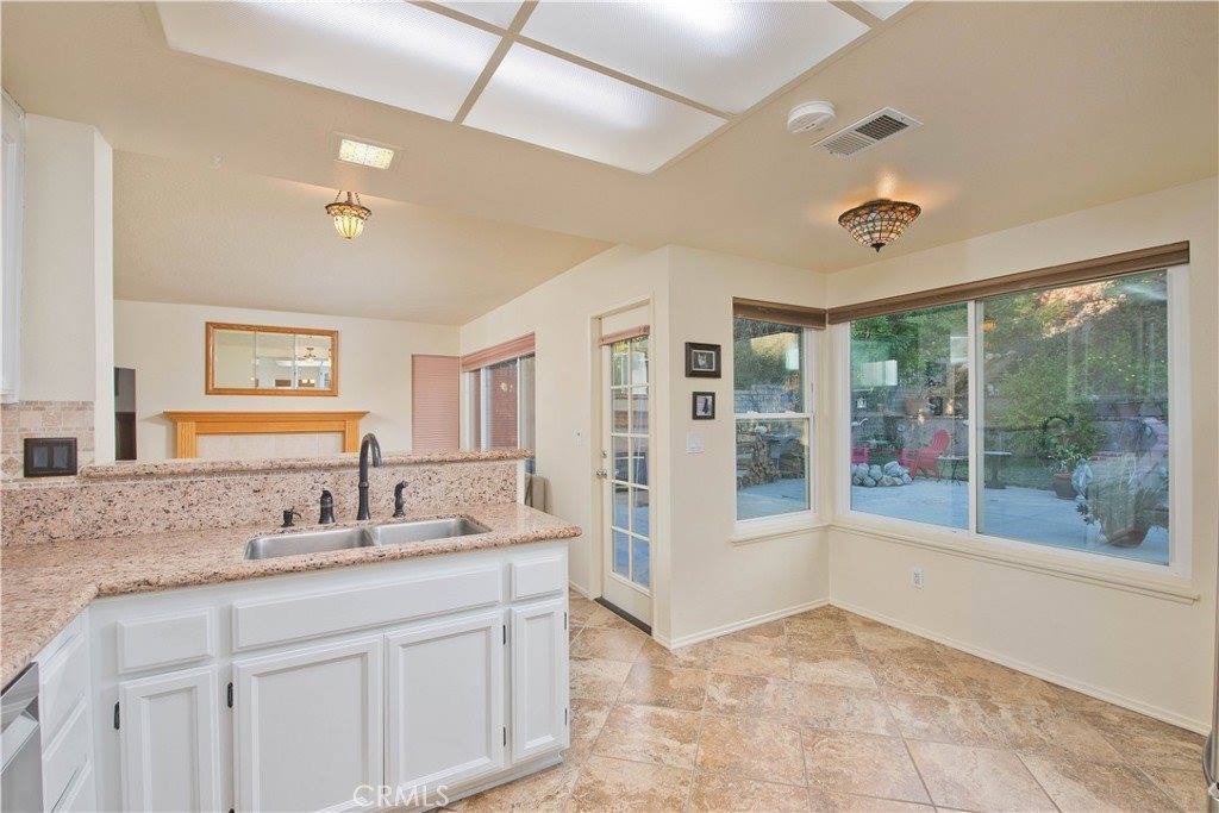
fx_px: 542
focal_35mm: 16
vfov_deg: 73.8
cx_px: 610
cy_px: 406
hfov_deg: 96.7
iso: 400
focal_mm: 16
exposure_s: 1/50
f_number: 7.1
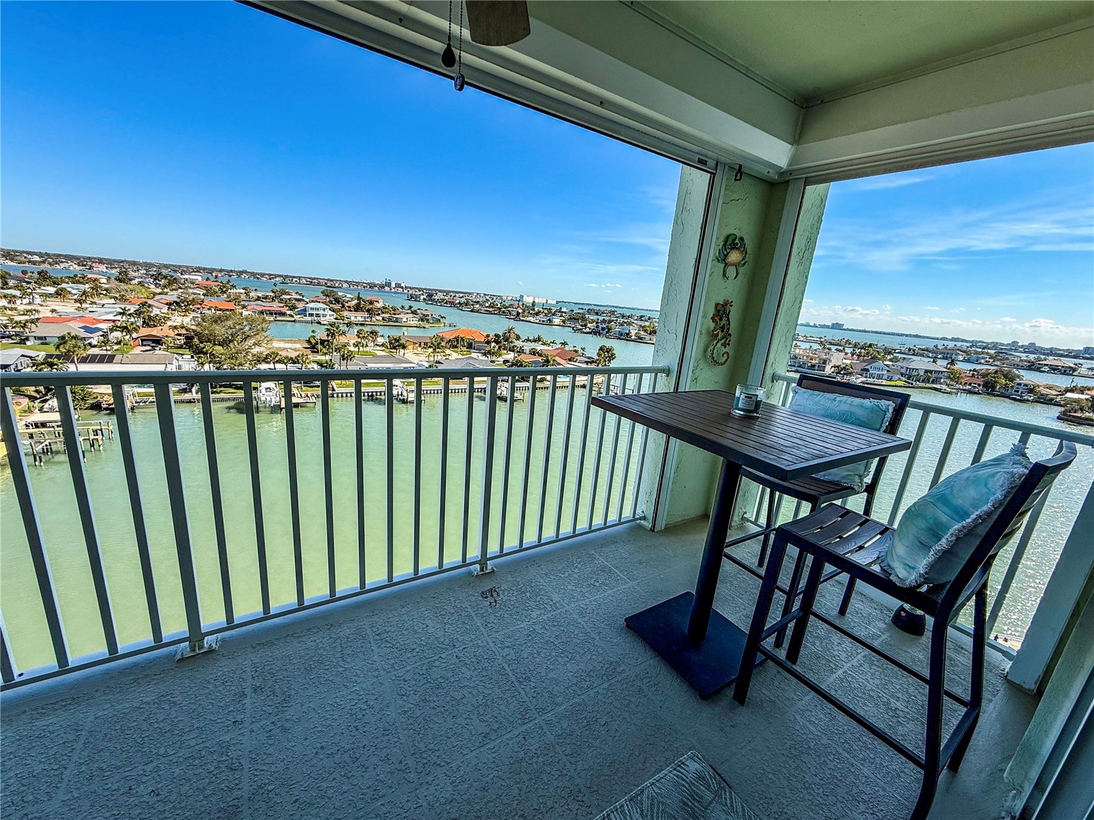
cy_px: 410
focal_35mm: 14
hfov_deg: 102.1
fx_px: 442
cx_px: 547
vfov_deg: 85.7
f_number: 2.2
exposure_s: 1/1497
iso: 50
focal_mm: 2.22
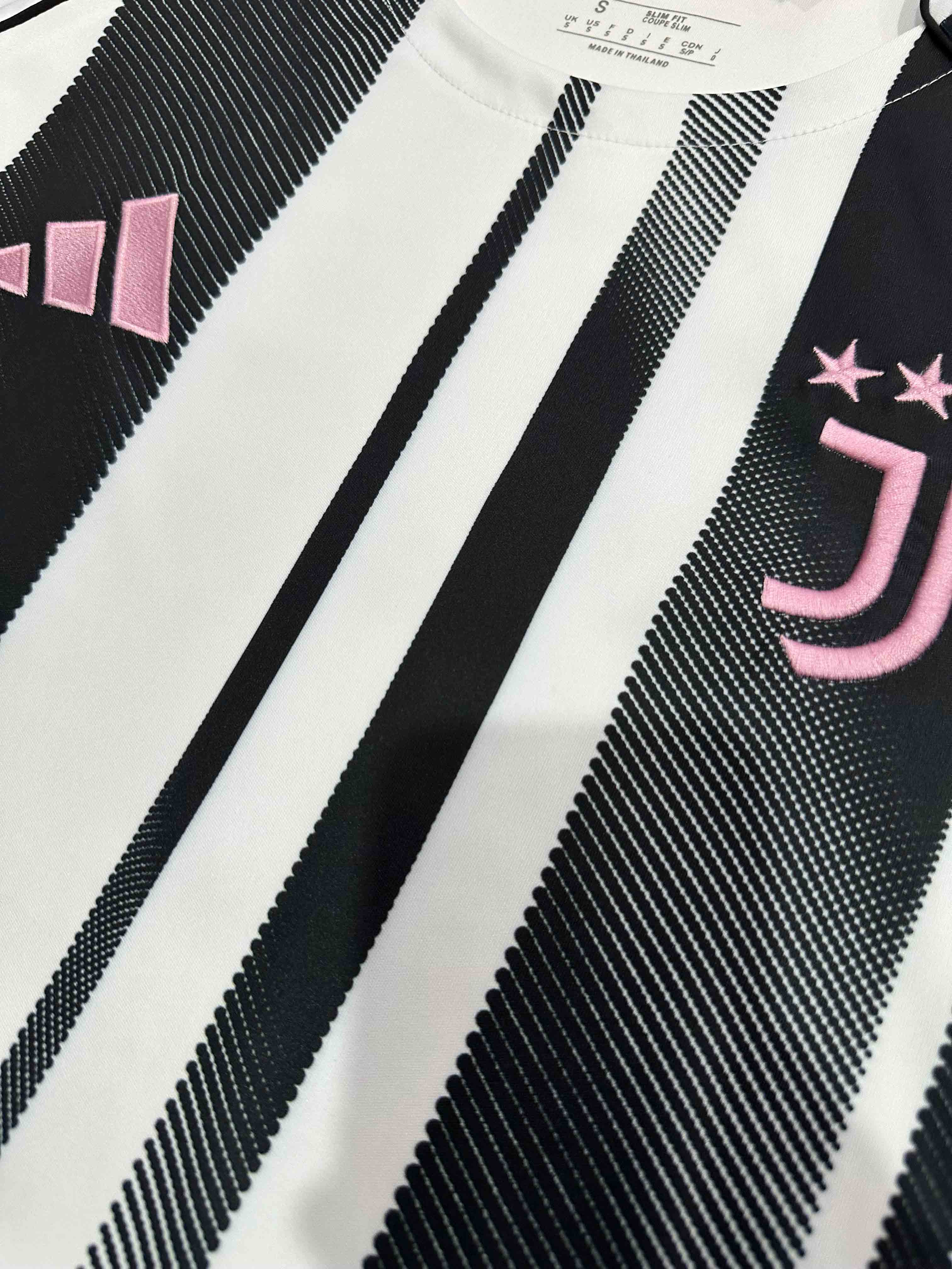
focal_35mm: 24
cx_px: 476
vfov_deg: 71.6
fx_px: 880
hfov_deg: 56.8
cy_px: 634
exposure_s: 1/50
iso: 250
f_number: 1.78
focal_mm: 6.86
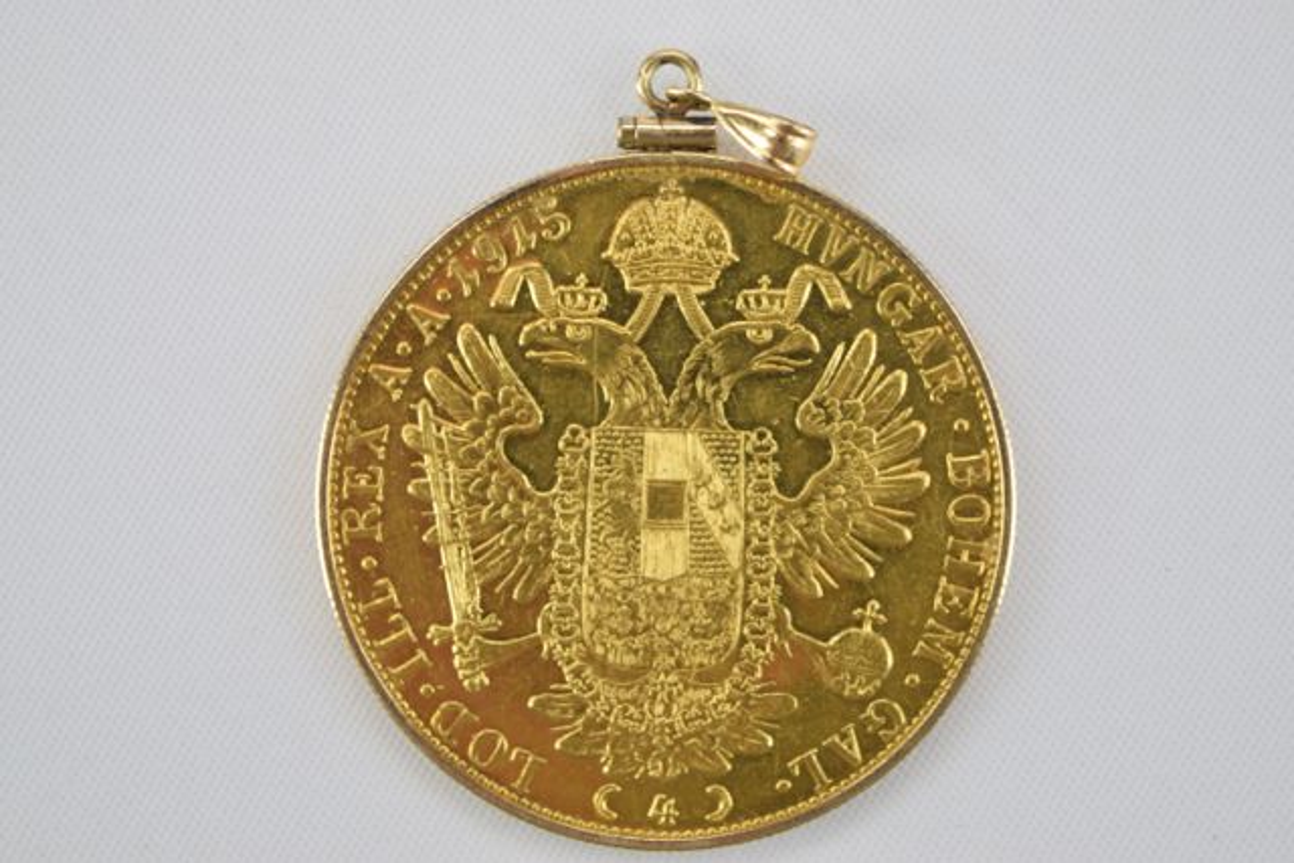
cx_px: 647
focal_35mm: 82
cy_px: 432
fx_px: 2966
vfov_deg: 16.6
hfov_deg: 24.6
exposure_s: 1/100
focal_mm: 55
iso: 400
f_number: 5.6
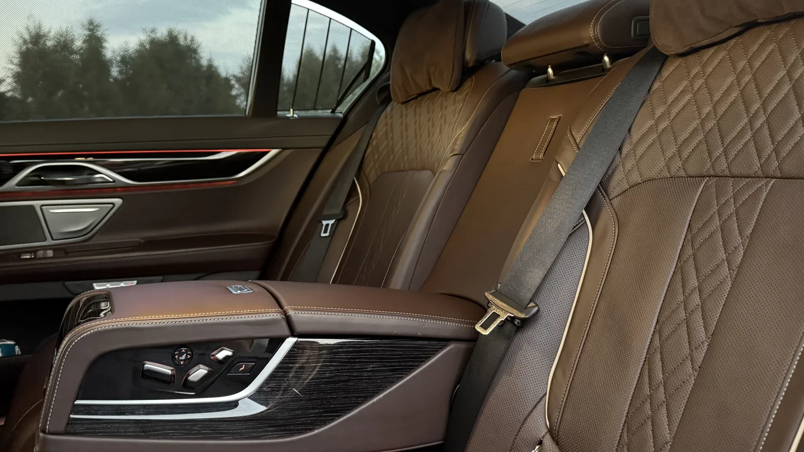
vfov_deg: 37.7
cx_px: 392
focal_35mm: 31
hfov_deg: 62.6
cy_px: 196
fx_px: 661
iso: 1000
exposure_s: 1/30
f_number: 1.78
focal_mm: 6.76
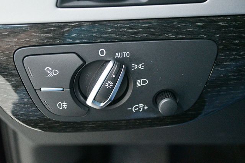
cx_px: 122
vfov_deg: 26.0
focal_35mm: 52
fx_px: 354
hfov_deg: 38.2
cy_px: 82
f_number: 5
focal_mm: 35
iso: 12800
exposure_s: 1/60
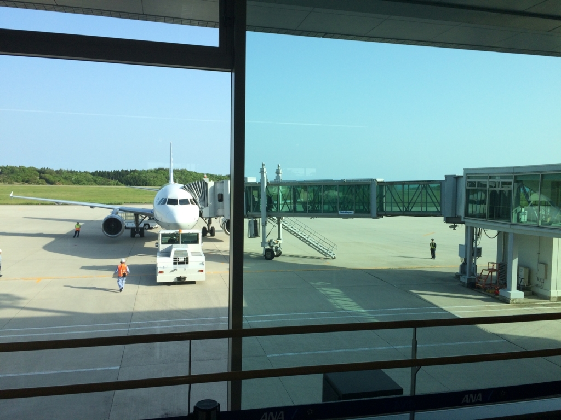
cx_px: 280
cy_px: 210
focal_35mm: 29
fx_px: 470
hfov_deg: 61.7
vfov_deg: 48.2
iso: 32
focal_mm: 4.15
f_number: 2.2
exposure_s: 1/1001
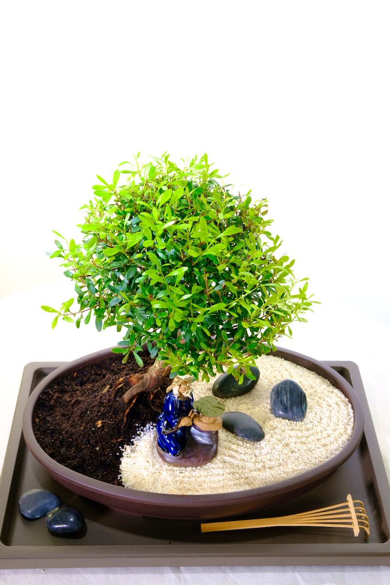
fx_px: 796
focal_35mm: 49
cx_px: 195
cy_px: 292
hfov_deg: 27.5
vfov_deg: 40.3
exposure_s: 1/15
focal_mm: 32.9
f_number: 11
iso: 1000
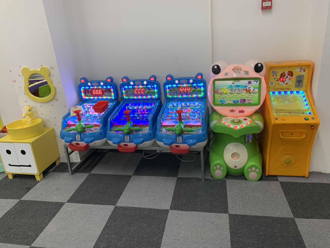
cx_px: 165
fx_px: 248
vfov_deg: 53.1
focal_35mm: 26
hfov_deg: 67.3
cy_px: 124
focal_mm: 4.25
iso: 125
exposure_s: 1/60
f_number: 1.8
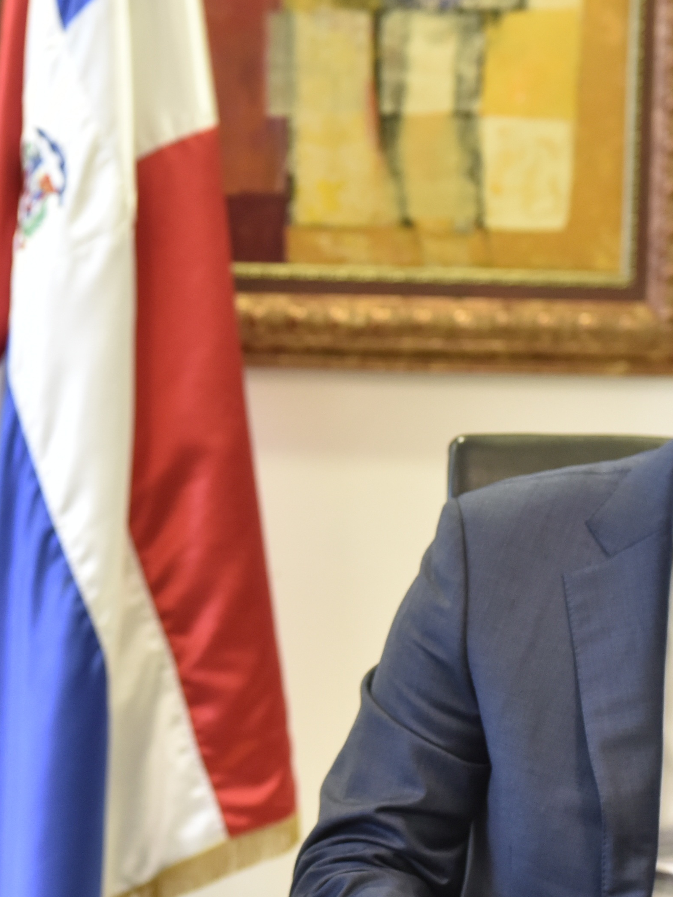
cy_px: 525
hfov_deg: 11.2
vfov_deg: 14.9
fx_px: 3422
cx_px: 103
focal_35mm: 132
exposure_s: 1/125
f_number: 3.5
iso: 1600
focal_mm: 52
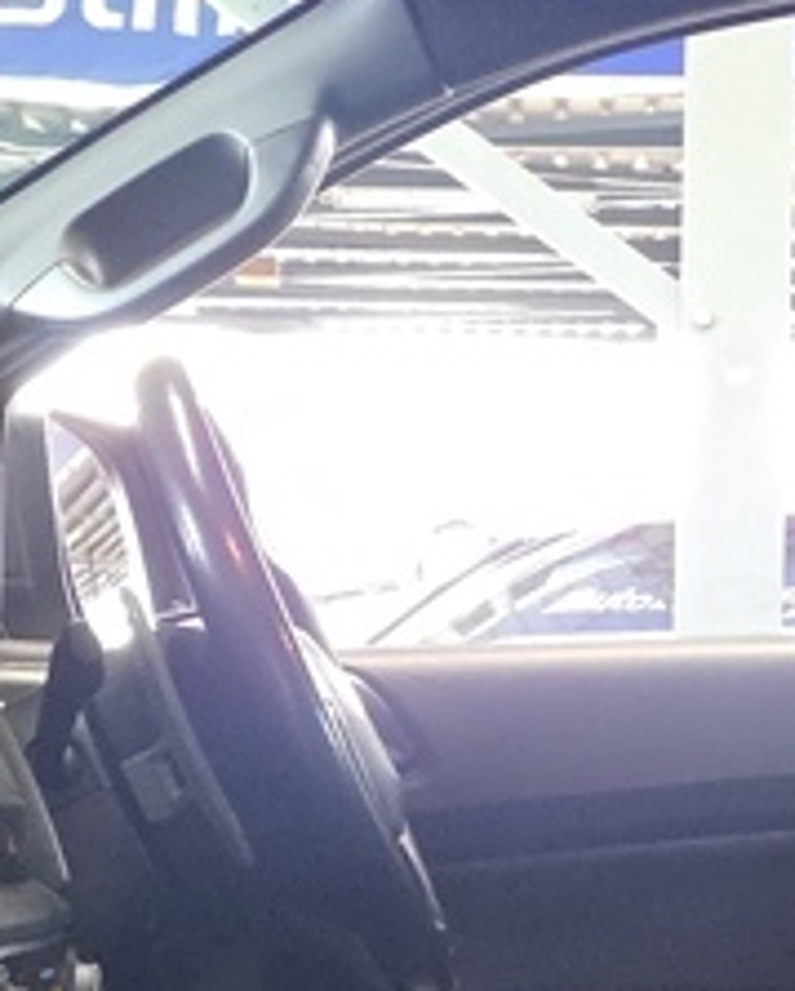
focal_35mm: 103
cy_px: 1324
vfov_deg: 17.4
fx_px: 3023
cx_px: 573
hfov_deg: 14.9
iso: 1000
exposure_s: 1/100
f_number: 1.7
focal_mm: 6.25
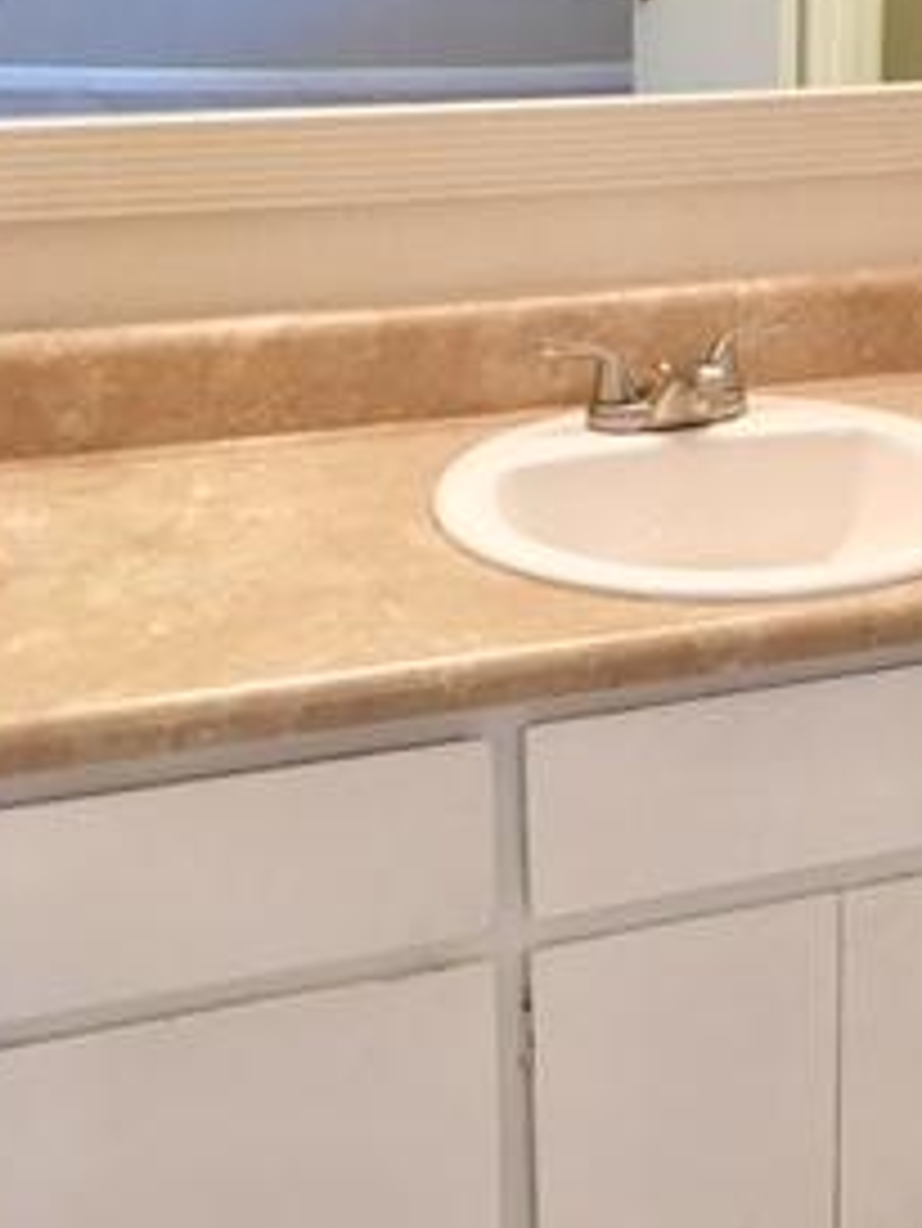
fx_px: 2413
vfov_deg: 28.5
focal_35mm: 68
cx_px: 1021
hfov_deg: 20.6
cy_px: 472
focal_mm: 4.15
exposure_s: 1/15
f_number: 2.2
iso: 40
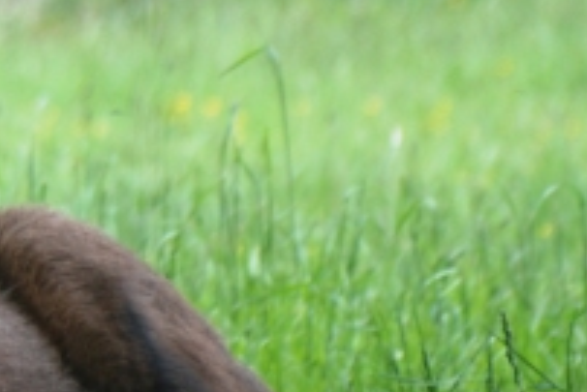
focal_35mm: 1670
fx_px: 27249
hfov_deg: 1.2
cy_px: -91
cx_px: -767
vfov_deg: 0.8
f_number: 5.3
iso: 200
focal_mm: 220
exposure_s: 1/125
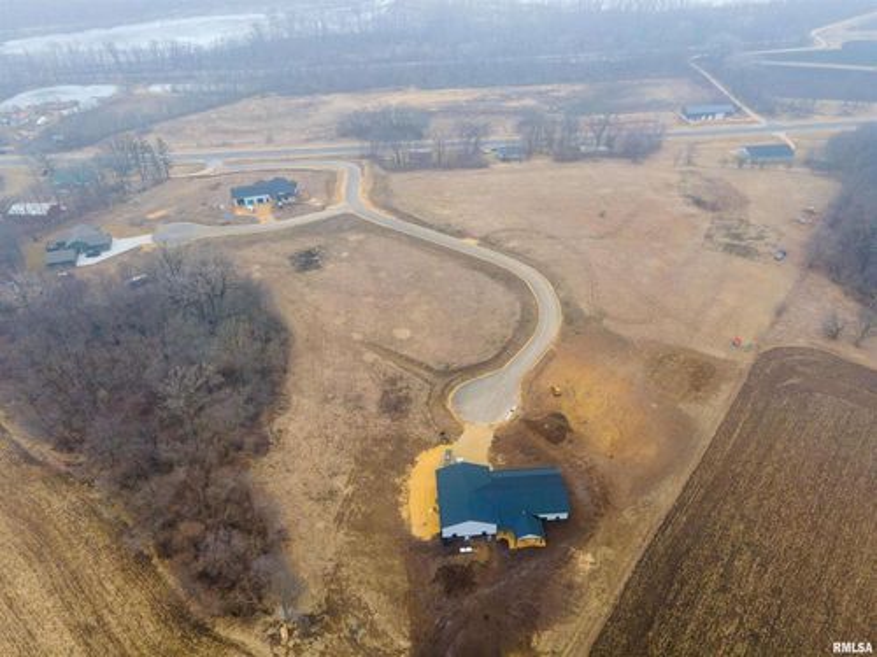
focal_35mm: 24
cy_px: 328
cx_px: 438
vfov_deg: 56.8
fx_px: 608
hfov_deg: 71.6
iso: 100
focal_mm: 4.5
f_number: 2.8
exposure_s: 1/125
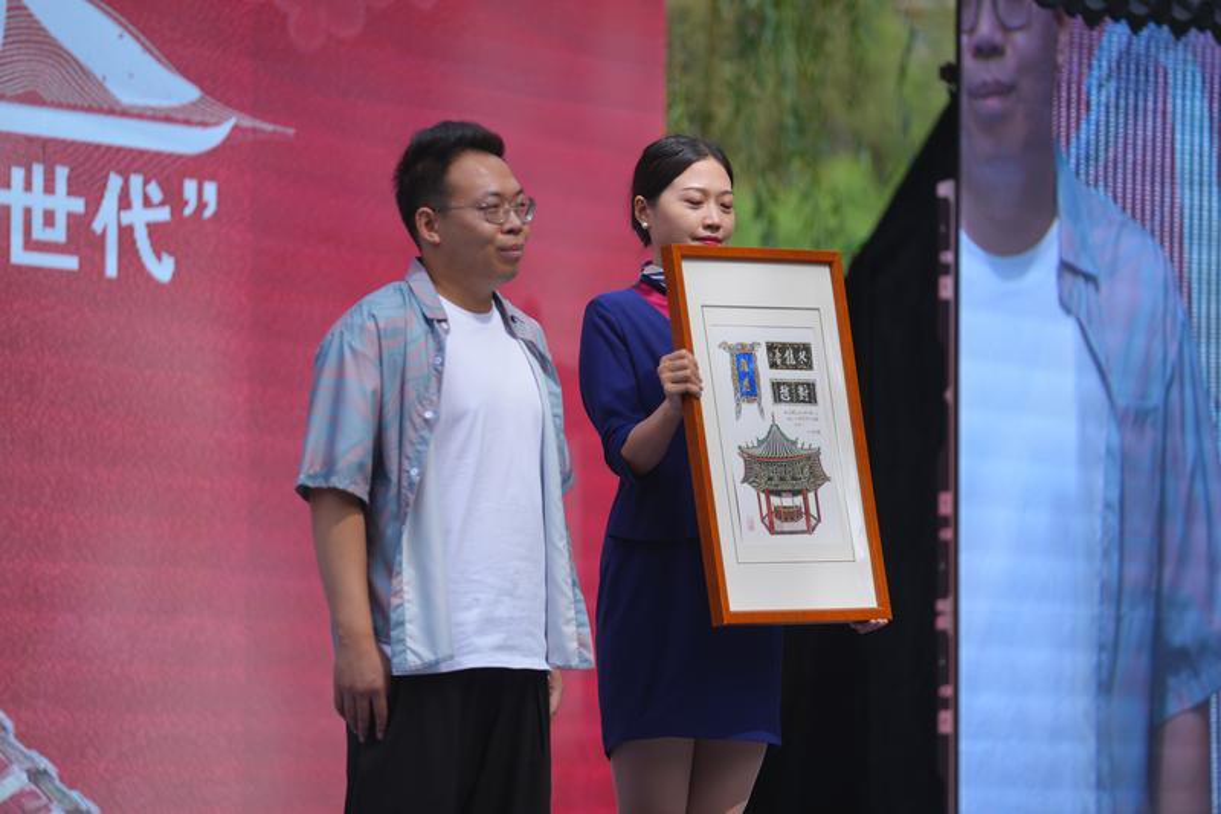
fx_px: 5595
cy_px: 407
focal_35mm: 165
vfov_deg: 8.3
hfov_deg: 12.5
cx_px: 610
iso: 100
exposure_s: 1/1000
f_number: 2.8
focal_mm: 165
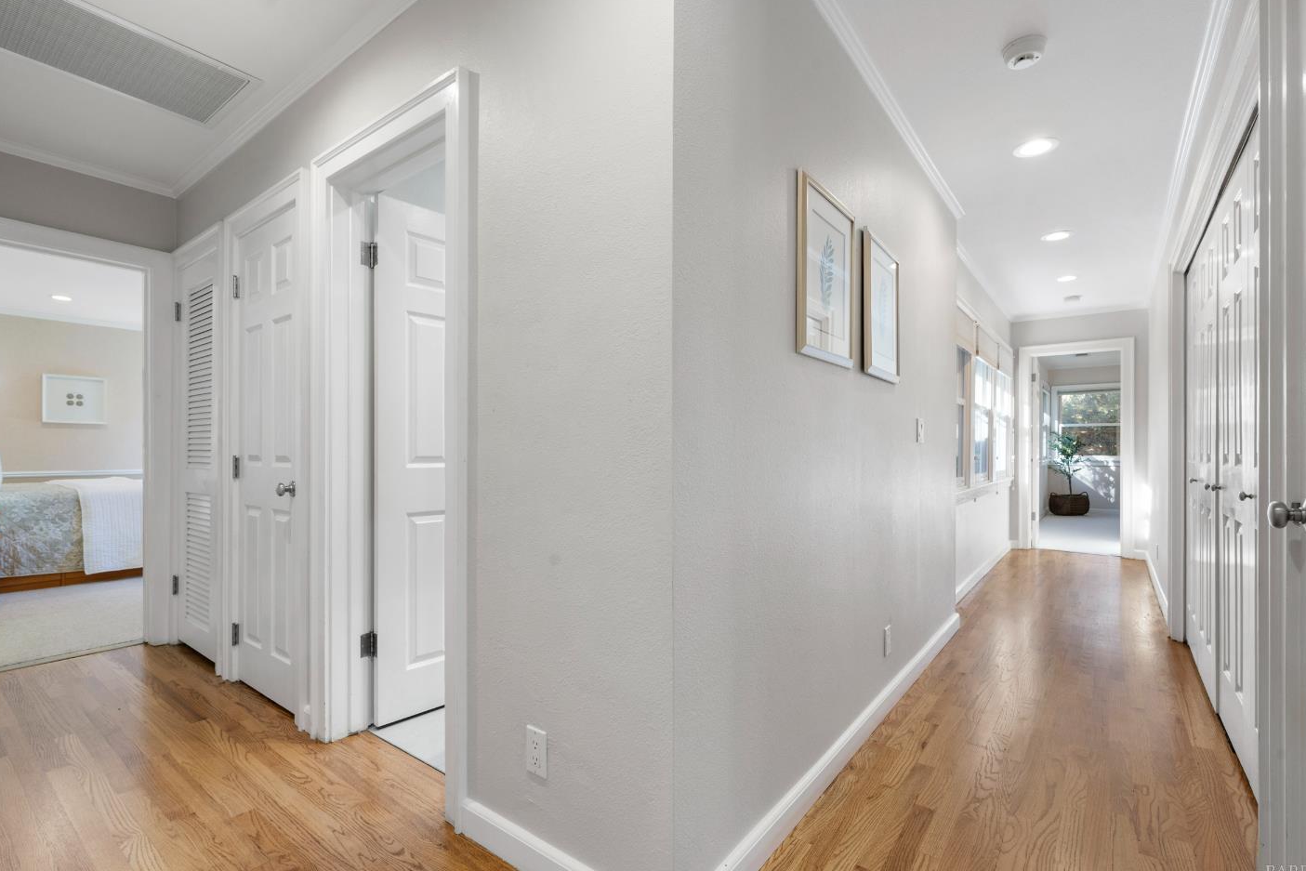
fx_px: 600
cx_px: 644
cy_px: 442
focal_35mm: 17
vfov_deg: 72.0
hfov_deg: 94.9
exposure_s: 1/5
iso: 500
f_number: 9
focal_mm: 15.5
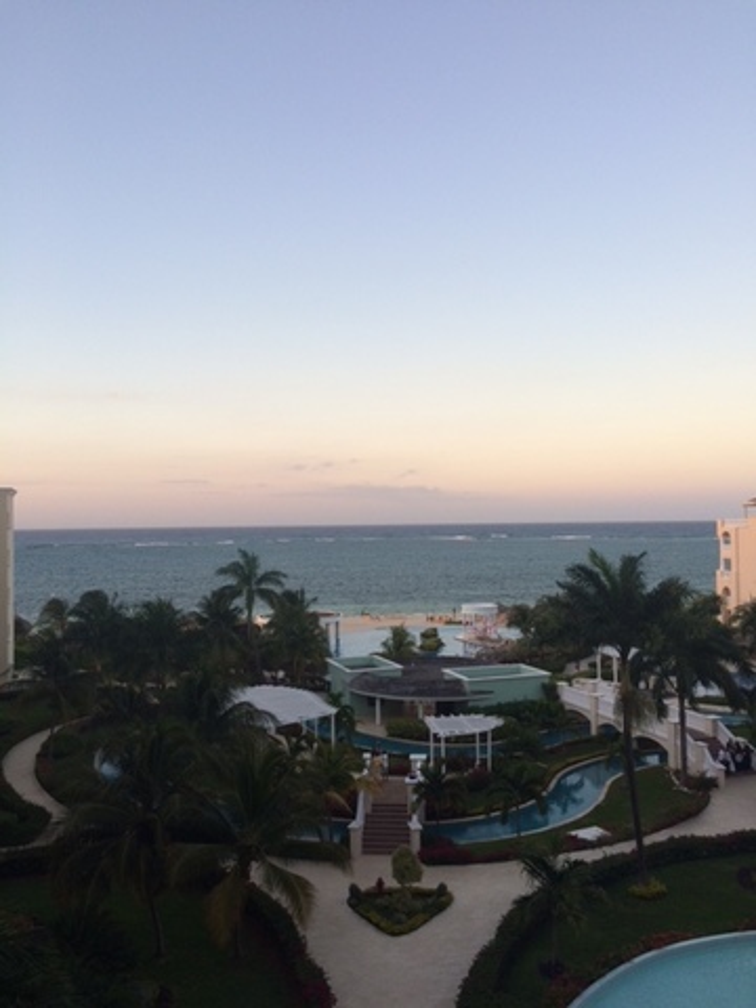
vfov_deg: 61.7
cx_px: 378
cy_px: 504
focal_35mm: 29
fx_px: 844
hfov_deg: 48.2
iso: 32
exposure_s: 1/121
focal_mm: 4.15
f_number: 2.2
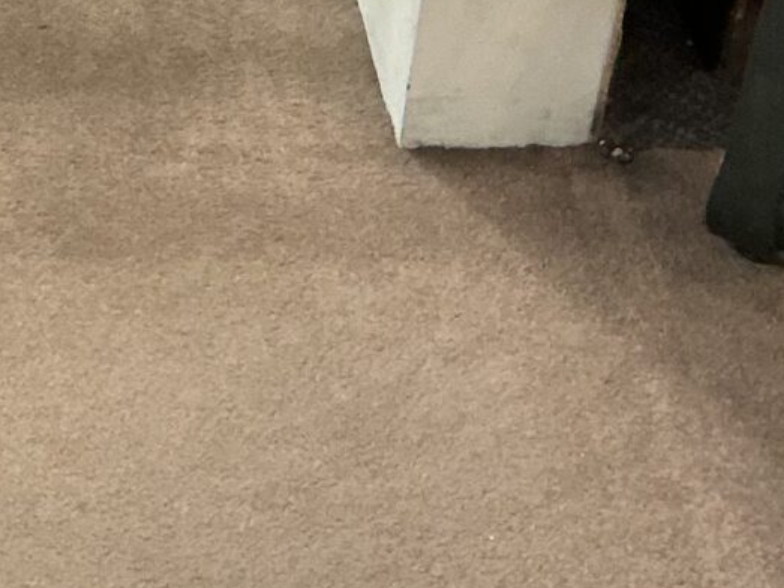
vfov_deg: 10.3
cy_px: -40
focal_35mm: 142
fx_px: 3215
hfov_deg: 13.5
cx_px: -181
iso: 200
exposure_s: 1/40
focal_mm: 3
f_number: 1.8
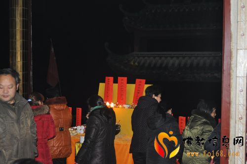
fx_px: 329
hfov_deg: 41.2
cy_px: 82
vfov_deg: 28.0
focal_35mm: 48
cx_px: 124
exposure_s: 1/60
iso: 800
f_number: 3.8
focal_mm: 32
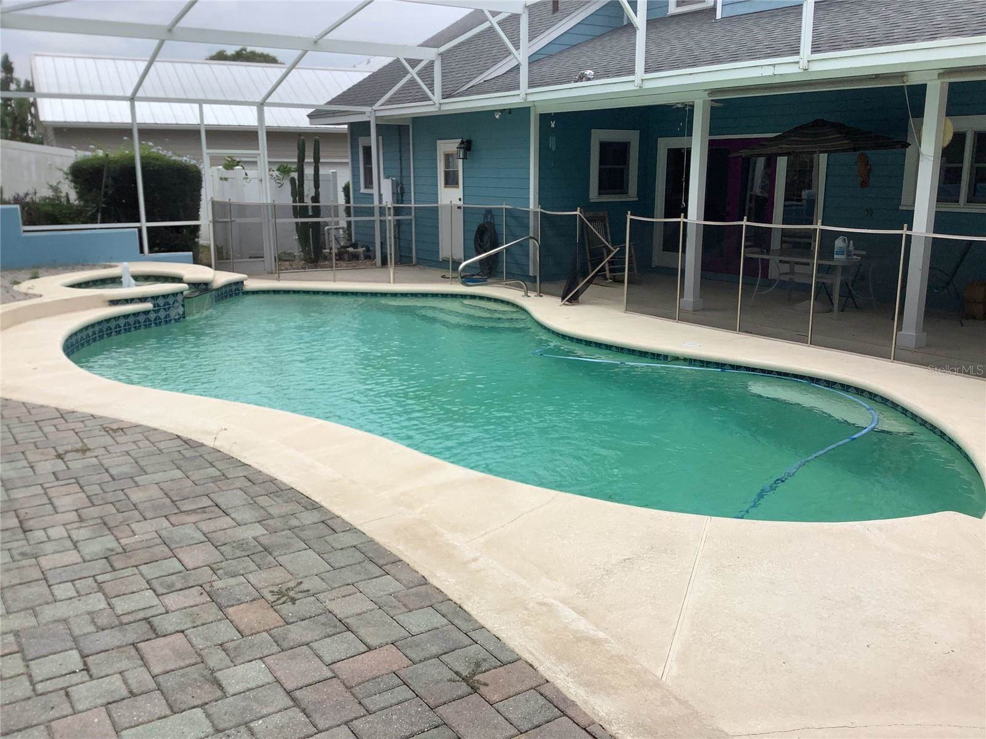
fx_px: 883
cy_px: 370
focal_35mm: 31
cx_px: 493
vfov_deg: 45.4
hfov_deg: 58.4
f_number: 2.4
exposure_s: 1/734
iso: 25
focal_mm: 3.3
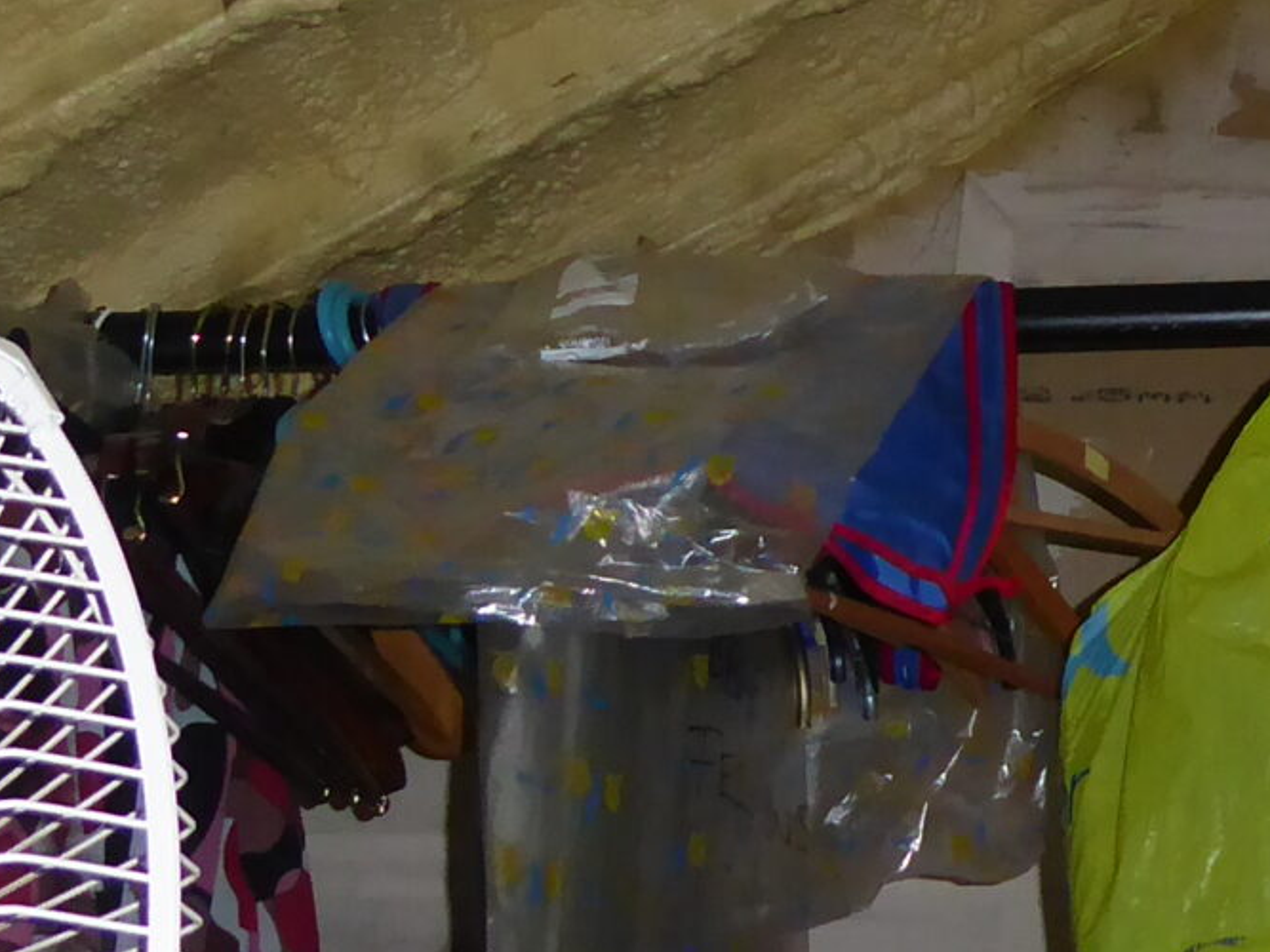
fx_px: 3521
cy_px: 44
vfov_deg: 15.2
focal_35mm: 96
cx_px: 1379
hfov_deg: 19.6
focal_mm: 4.3
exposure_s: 1/60
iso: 400
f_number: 3.3
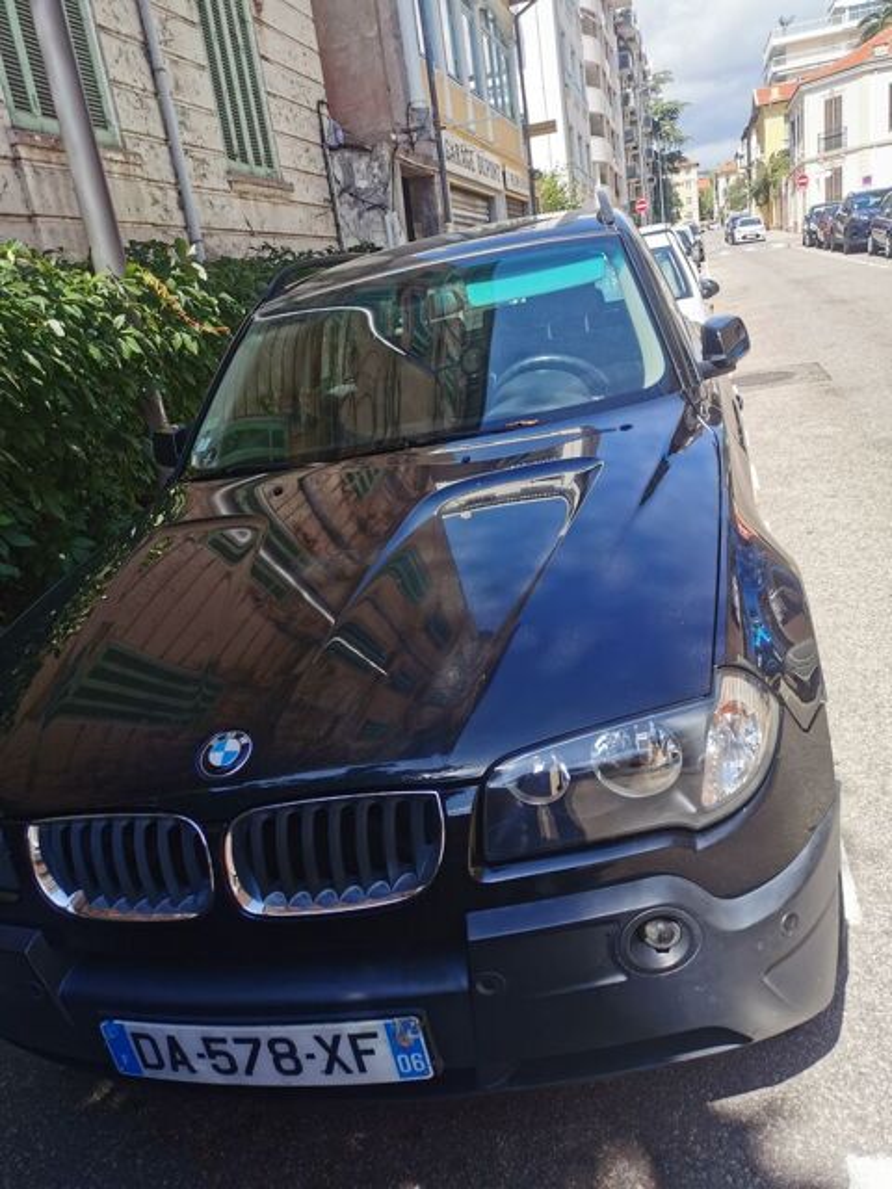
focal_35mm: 27
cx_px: 446
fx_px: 928
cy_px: 594
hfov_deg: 51.4
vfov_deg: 65.3
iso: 50
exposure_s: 1/1093
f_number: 1.8
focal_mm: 5.58
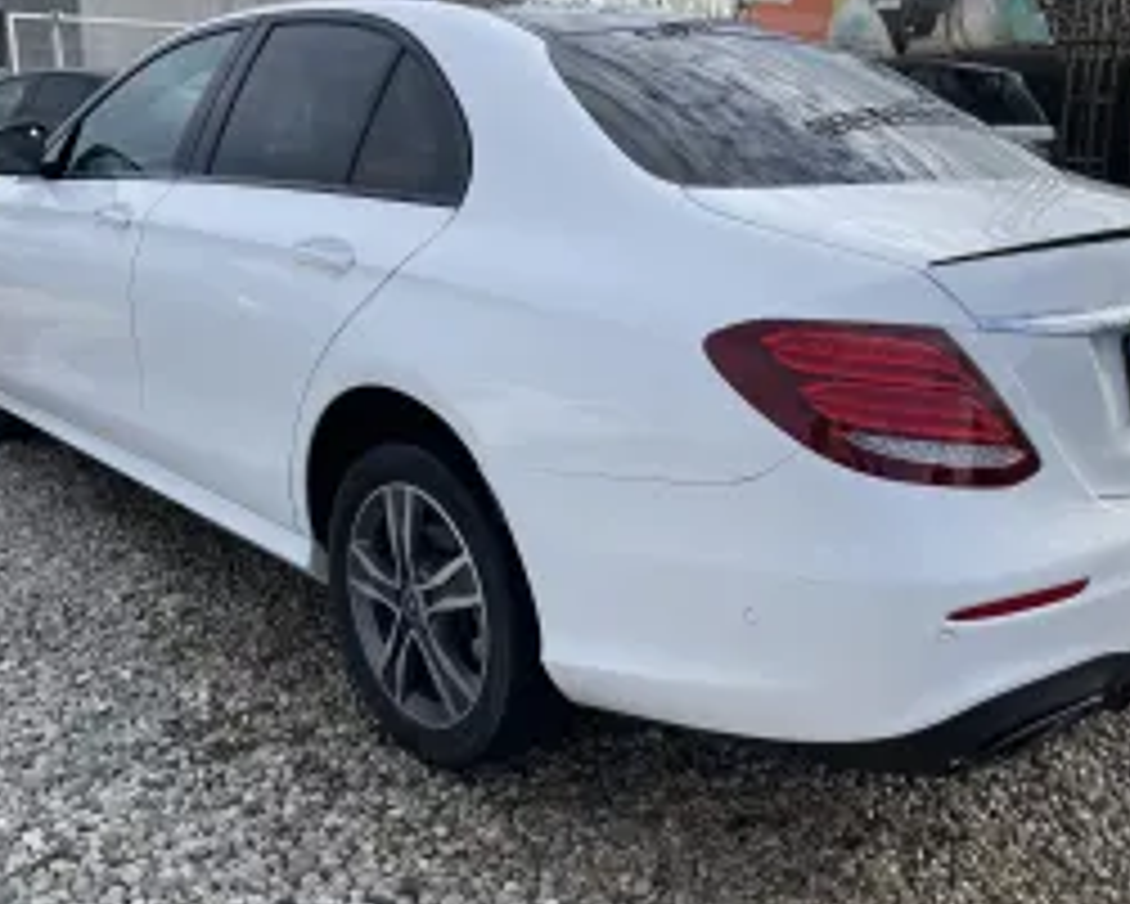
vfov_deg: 42.2
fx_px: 1171
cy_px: 423
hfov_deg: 51.4
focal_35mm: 35
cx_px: 635
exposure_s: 1/1618
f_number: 1.6
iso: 32
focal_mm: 5.1
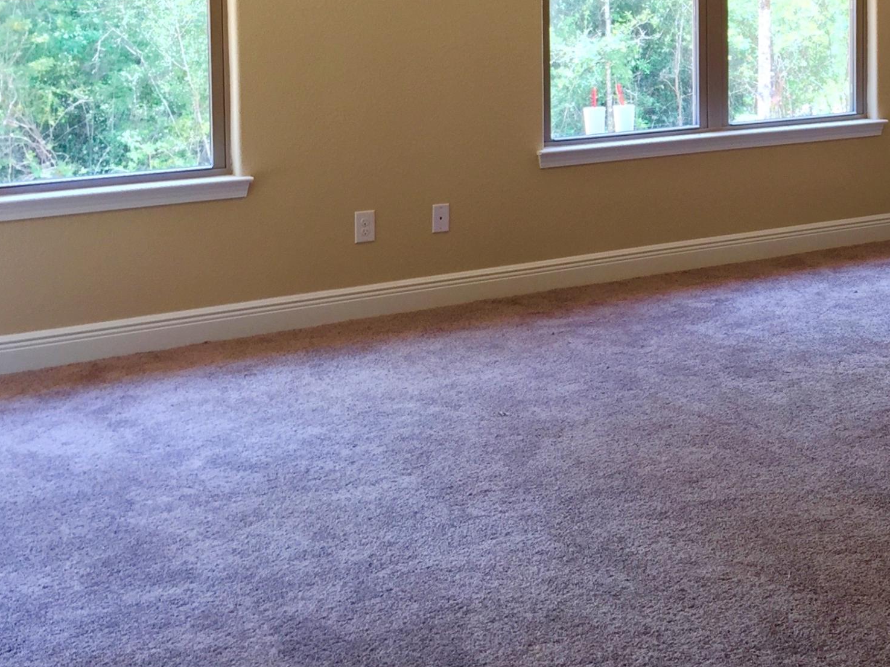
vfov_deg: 23.9
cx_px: 815
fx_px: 1516
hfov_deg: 31.1
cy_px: 37
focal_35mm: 59
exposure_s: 1/60
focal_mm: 4.15
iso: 32
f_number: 2.2
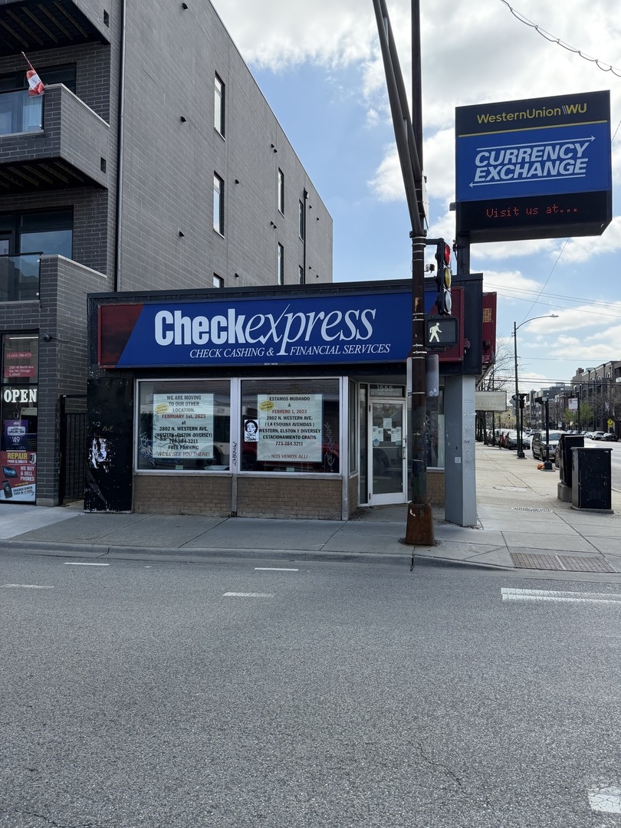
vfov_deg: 71.6
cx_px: 310
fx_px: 574
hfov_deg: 56.8
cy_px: 414
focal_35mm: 24
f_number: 1.78
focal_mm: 6.76
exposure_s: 1/2703
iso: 100
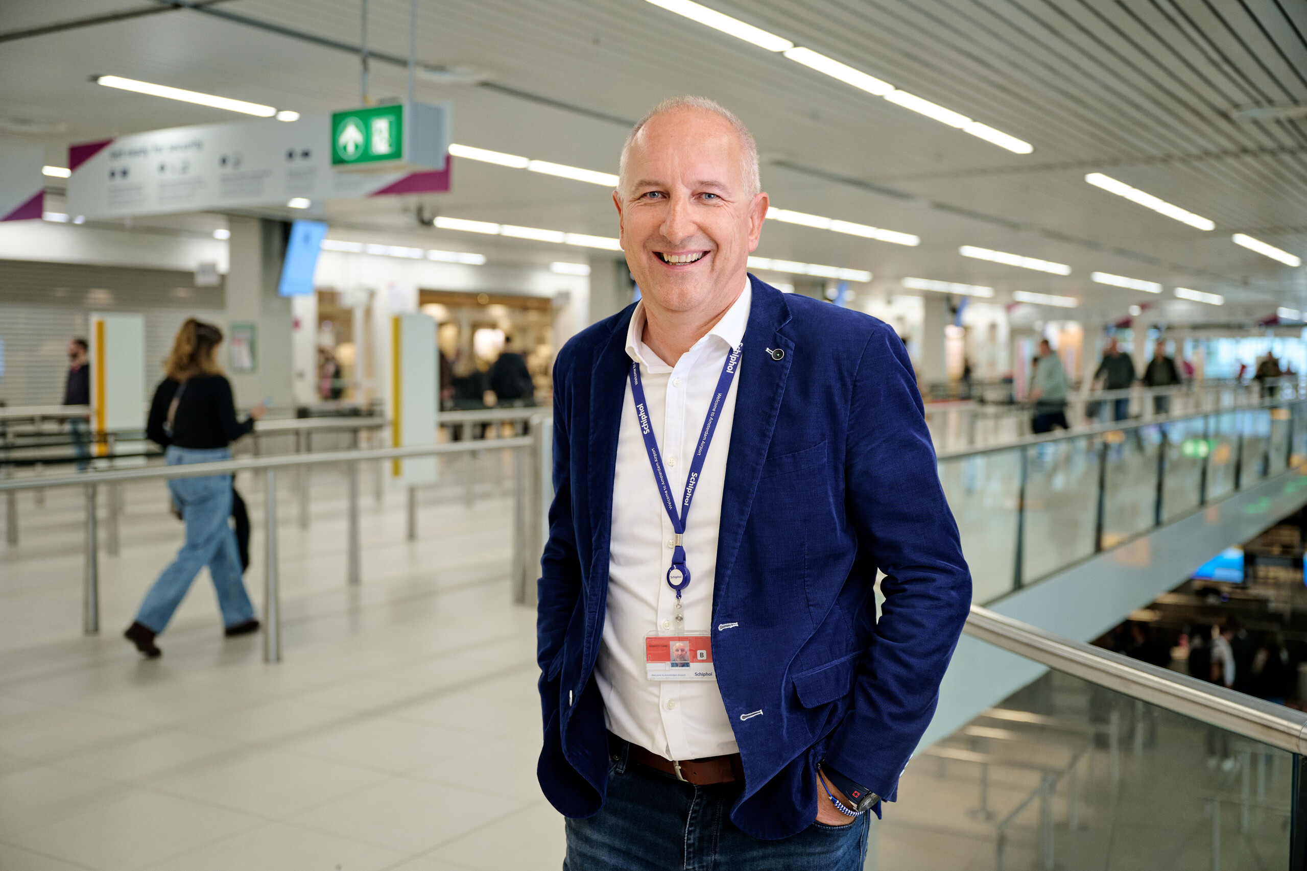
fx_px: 1416
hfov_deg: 49.6
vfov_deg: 34.2
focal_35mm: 39
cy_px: 436
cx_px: 654
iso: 500
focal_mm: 39
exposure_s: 1/160
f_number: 2.8
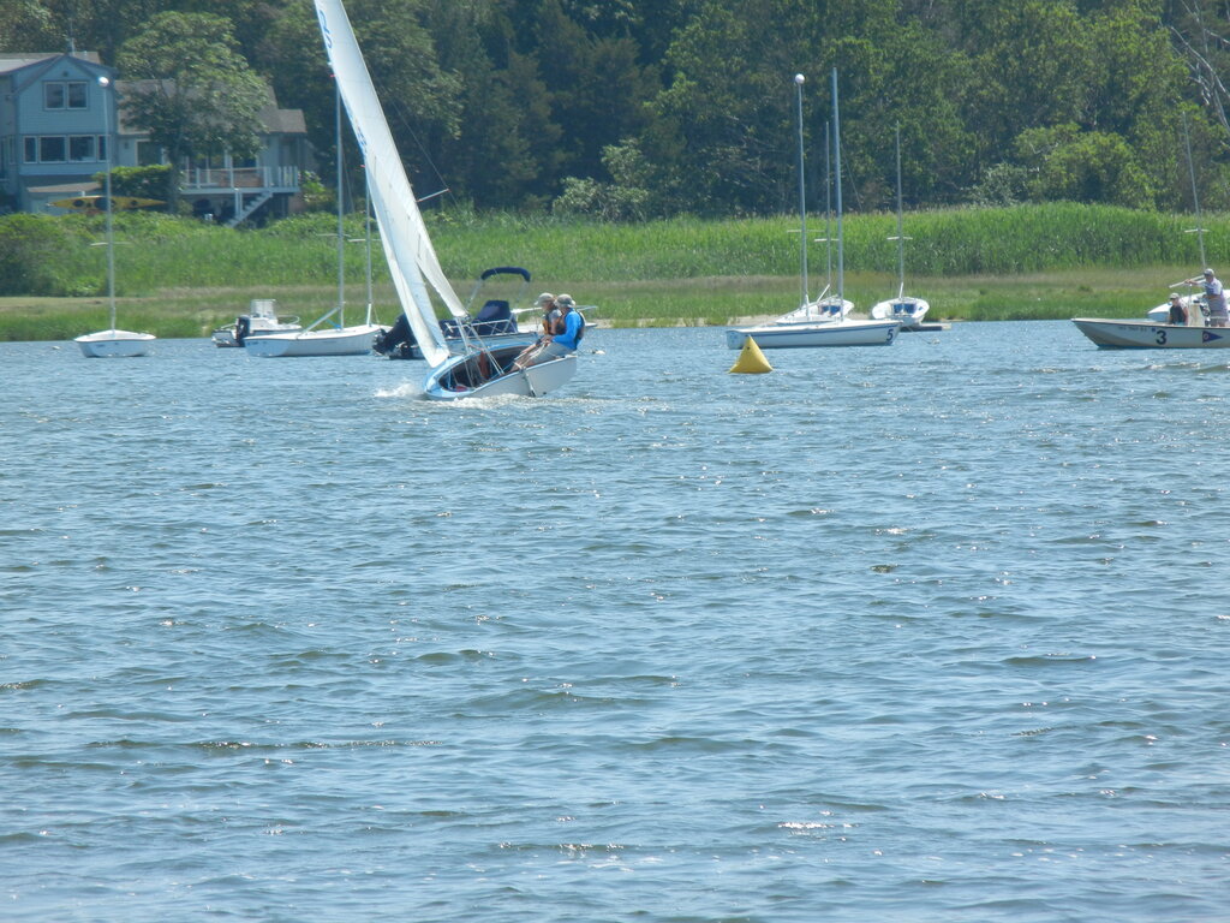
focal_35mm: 300
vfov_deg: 5.0
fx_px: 10660
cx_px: 615
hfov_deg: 6.6
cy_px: 462
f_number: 5.6
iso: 160
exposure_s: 1/510
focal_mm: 54
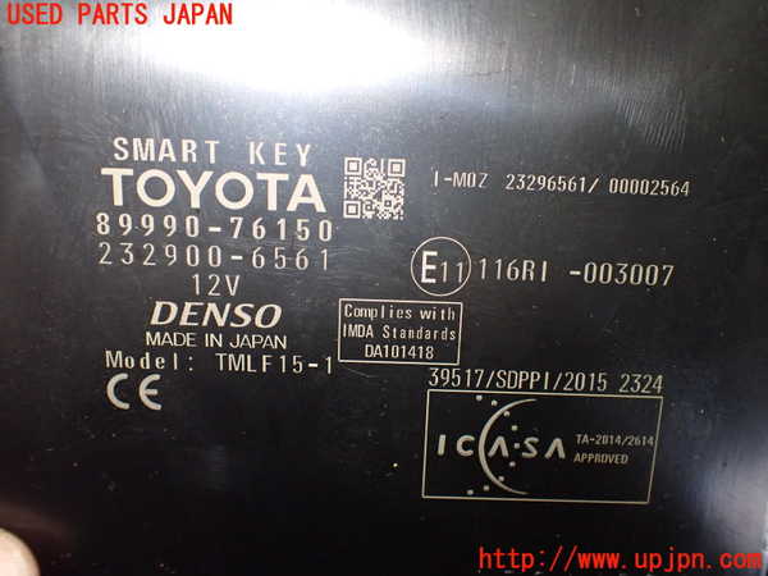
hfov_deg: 60.0
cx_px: 384
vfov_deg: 46.8
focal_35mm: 30
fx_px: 666
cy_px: 288
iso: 800
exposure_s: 1/60
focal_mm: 5.4
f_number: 2.3
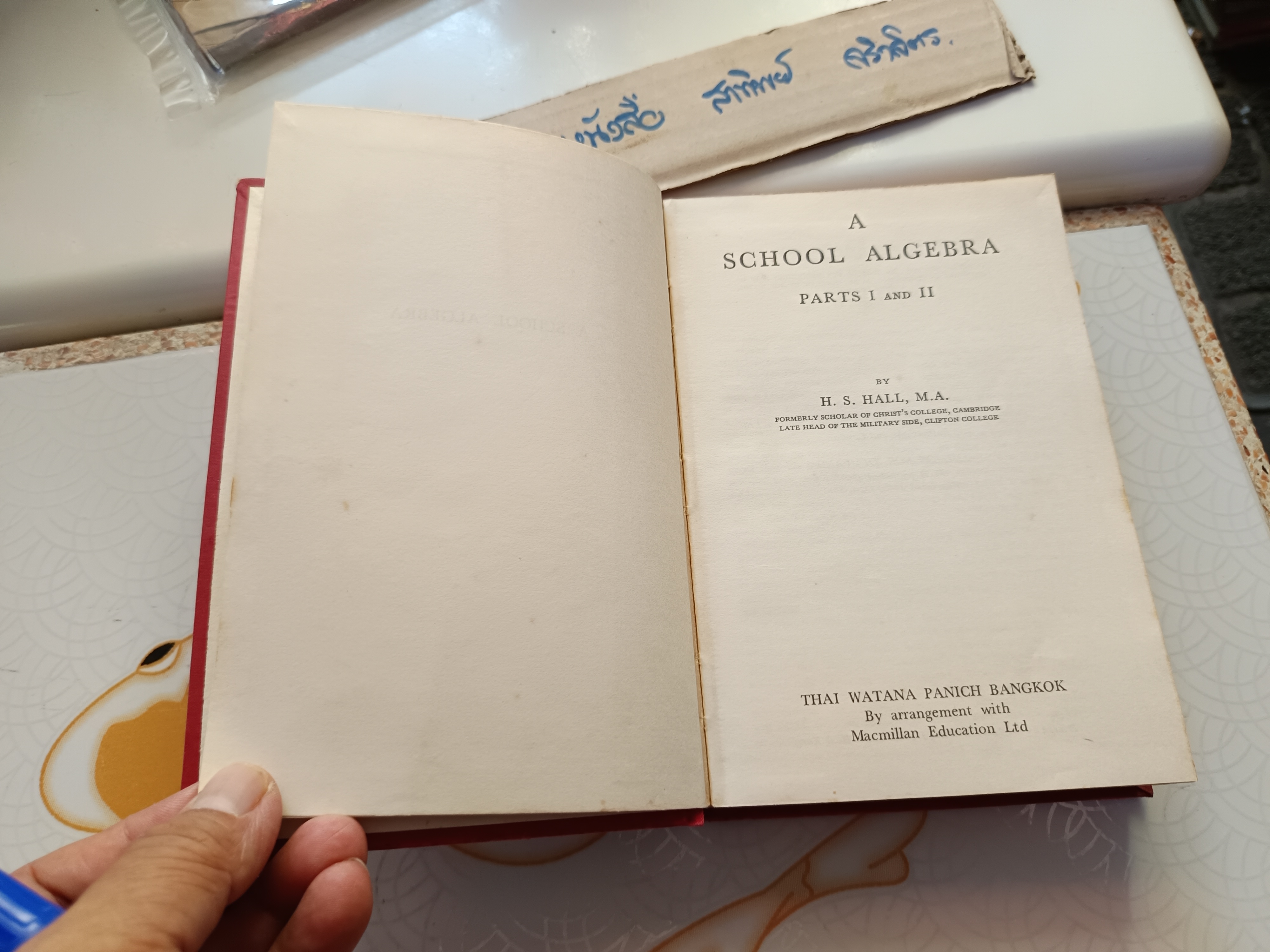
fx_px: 881
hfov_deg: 71.6
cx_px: 635
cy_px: 476
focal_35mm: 24
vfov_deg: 56.8
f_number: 1.7
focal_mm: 5.31
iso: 192
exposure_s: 1/50
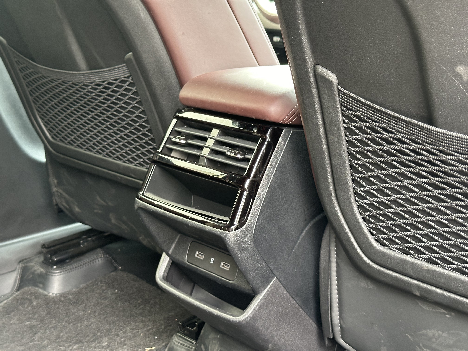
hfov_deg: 39.7
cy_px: 176
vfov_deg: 30.3
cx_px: 234
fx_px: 649
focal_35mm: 48
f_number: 1.78
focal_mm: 6.86
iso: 250
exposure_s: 1/41
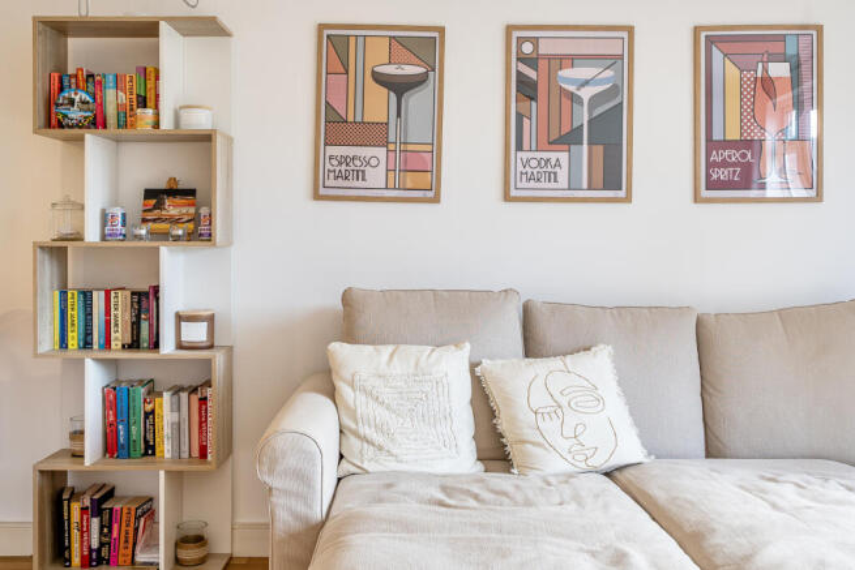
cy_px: 285
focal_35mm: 36
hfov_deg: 53.1
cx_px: 428
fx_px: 855
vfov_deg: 36.9
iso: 100
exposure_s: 1.3
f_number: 8
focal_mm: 24
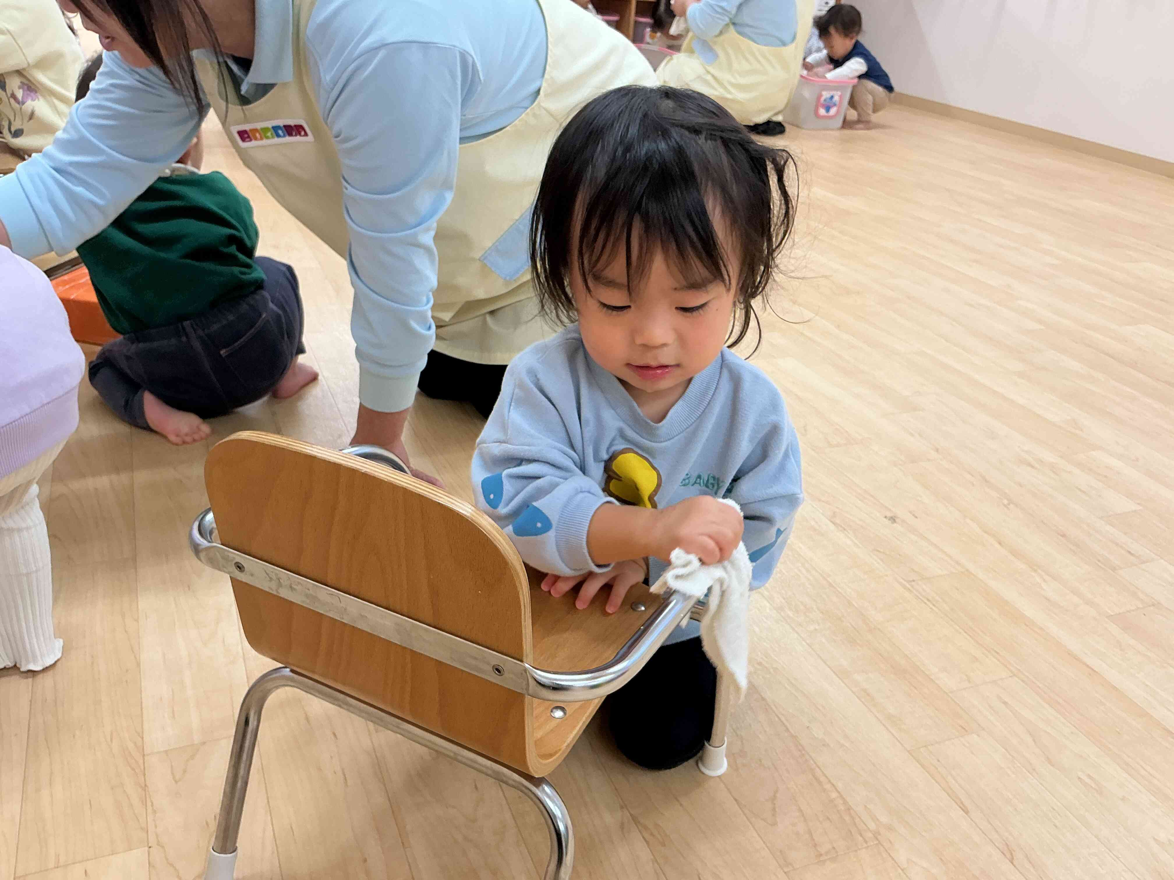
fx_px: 984
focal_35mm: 29
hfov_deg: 61.7
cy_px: 440
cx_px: 587
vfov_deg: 48.2
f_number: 1.8
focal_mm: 3
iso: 40
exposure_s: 1/60
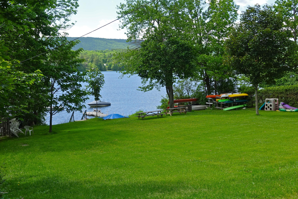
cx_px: 149
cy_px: 100
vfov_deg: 32.6
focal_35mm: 41
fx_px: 339
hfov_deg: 47.4
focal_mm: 14.9
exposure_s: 1/200
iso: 125
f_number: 5.6
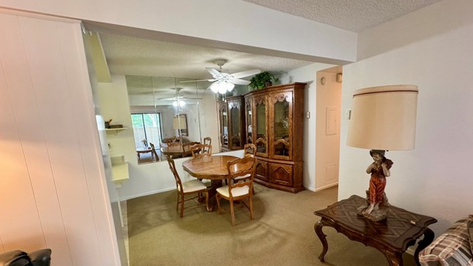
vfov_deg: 66.7
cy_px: 153
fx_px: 201
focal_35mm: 16
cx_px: 242
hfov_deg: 99.4
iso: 320
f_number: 2.2
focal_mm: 2.22
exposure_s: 1/60
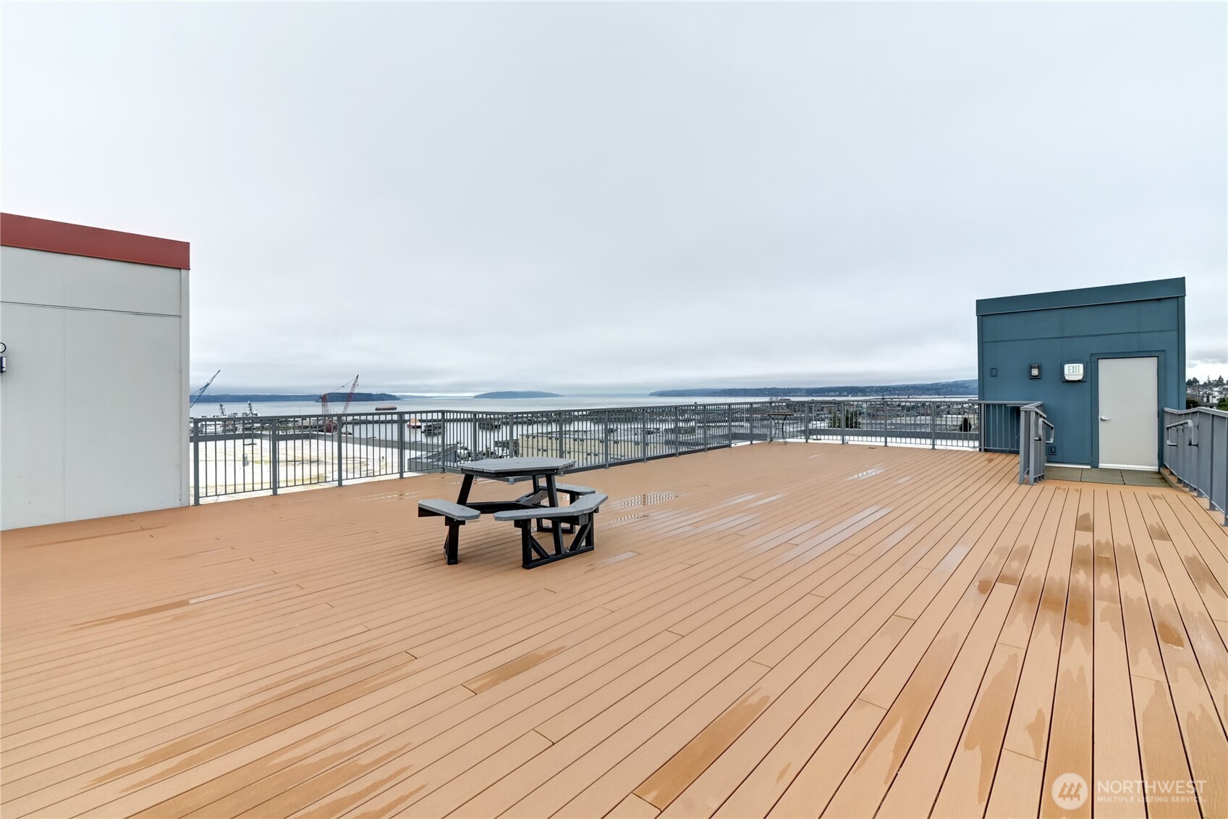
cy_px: 410
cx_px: 614
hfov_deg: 100.4
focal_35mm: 15
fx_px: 512
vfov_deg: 77.3
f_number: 11
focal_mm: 10
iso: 250
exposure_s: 1/25
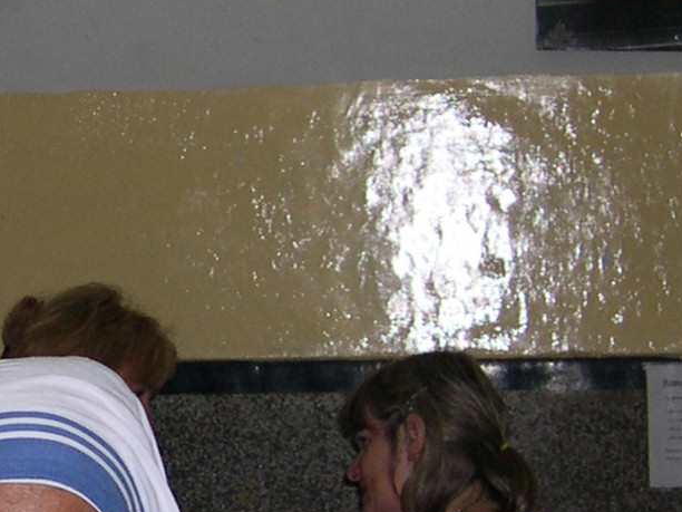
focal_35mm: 141
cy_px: 280
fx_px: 2778
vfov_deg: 10.5
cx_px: -358
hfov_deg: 13.2
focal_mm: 8
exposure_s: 1/60
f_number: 2.8
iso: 100
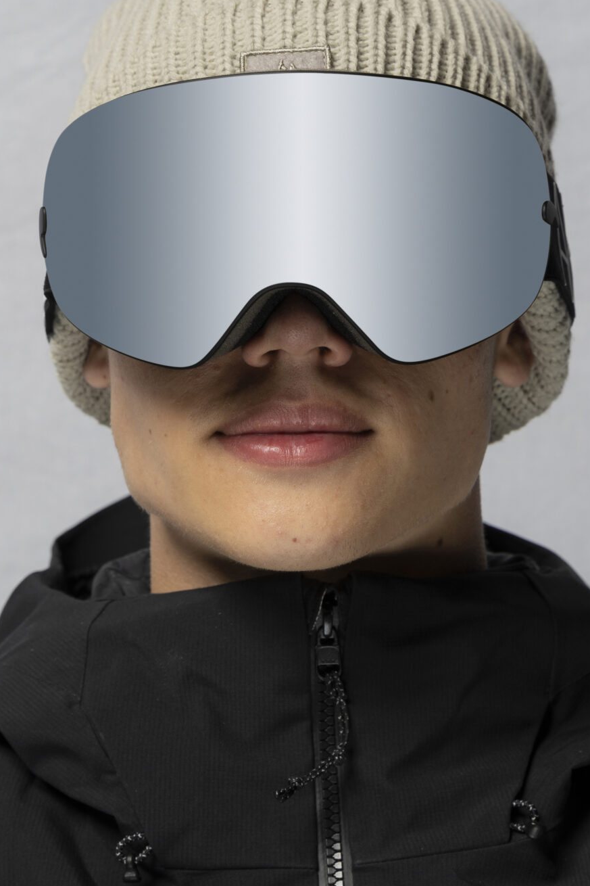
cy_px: 463
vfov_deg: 15.9
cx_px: 298
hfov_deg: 10.6
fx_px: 3172
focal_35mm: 129
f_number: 8
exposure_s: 1/125
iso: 100
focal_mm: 66
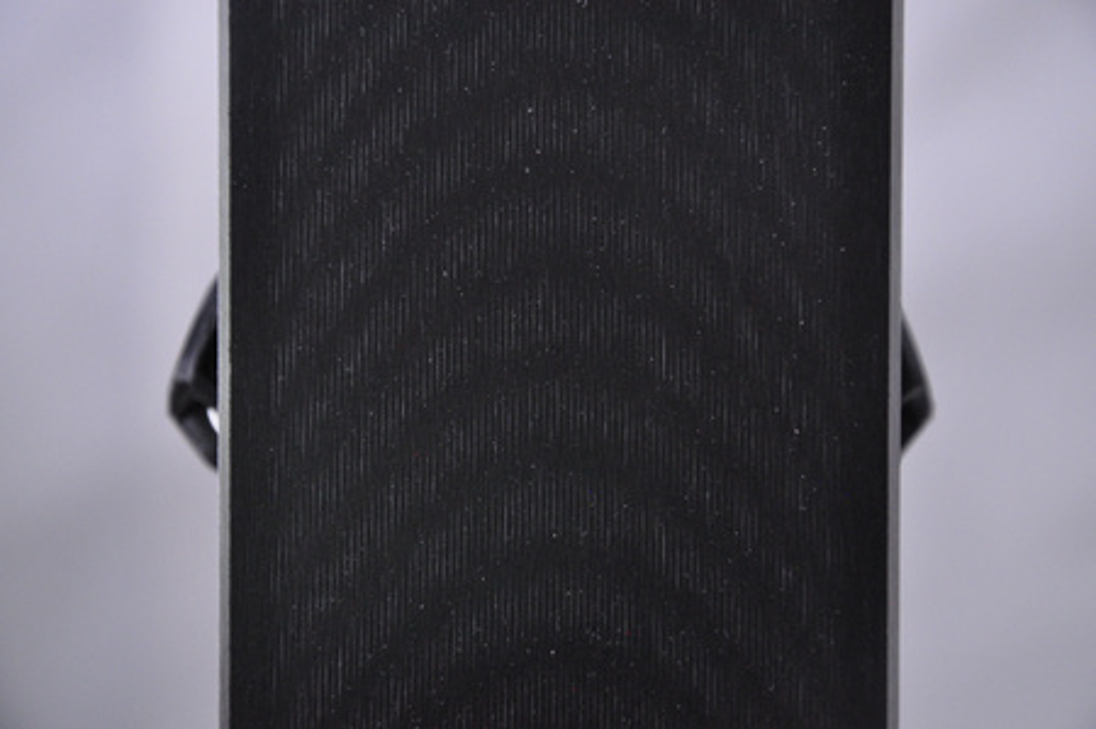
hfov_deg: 13.1
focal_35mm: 158
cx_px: 548
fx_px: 4790
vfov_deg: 8.7
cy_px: 364
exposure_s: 1/125
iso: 3200
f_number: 8
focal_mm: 105
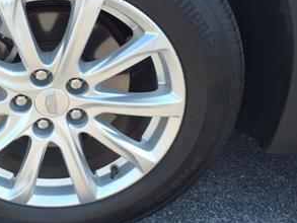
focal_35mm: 59
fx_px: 506
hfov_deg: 31.3
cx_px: 36
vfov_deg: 24.8
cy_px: 88
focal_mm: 3.58
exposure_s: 1/294
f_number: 1.9
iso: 40
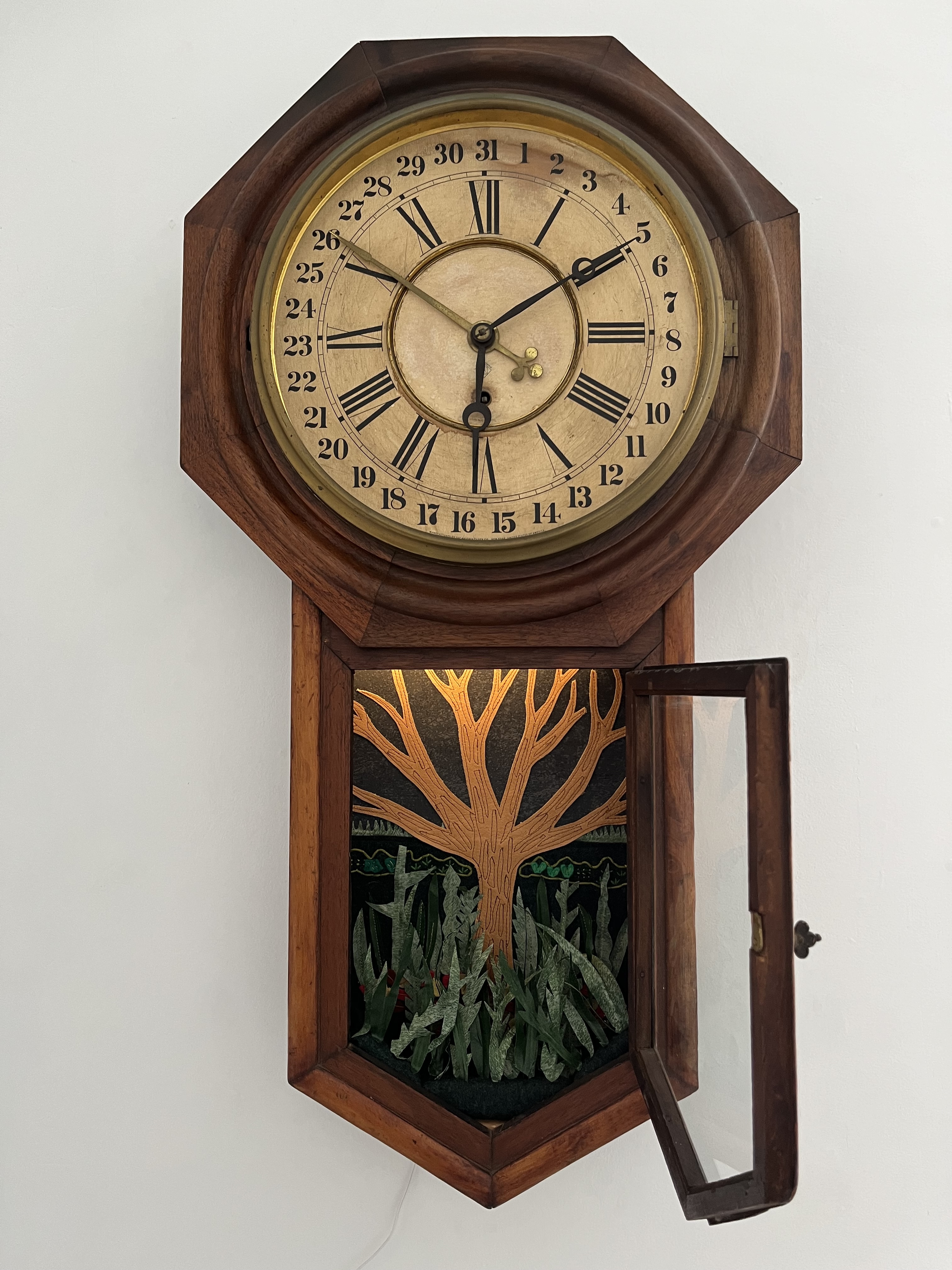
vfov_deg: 67.3
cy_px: 635
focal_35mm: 26
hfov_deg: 53.1
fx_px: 953
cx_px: 476
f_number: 1.6
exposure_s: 1/59
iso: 125
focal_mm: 5.1
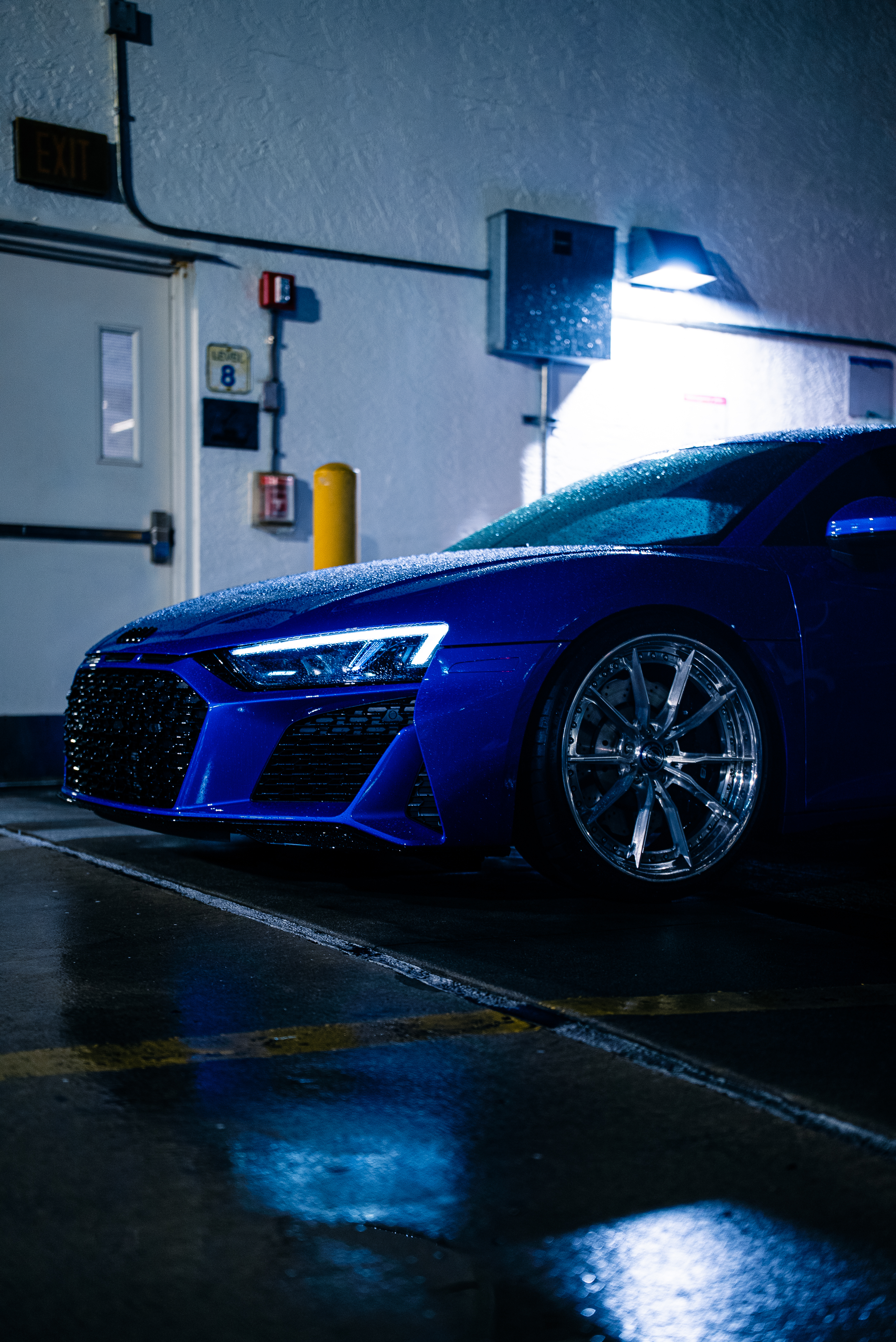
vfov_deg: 43.6
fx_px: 1678
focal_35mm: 45
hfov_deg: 29.9
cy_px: 671
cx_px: 448
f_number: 1.8
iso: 200
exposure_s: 1/60
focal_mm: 45
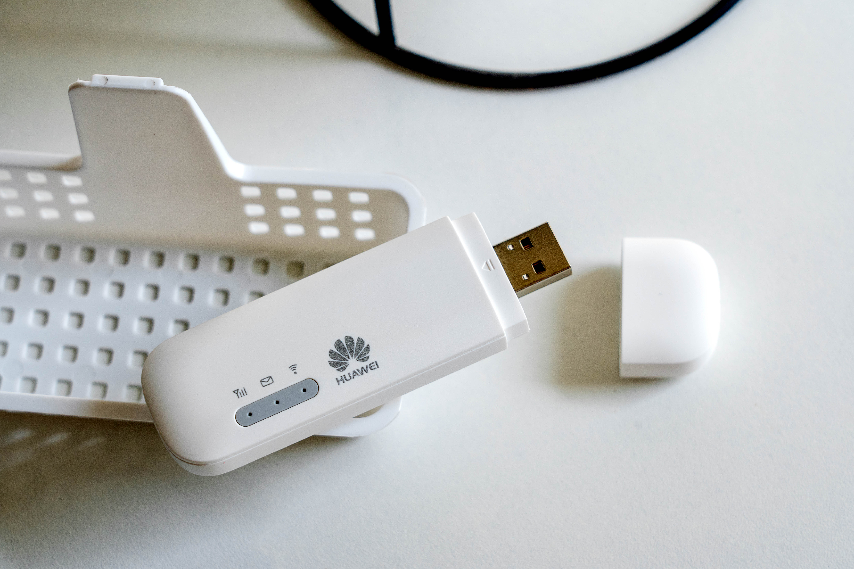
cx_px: 427
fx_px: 2491
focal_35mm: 105
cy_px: 284
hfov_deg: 19.5
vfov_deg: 13.0
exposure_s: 1/100
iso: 250
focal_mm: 105
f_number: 8
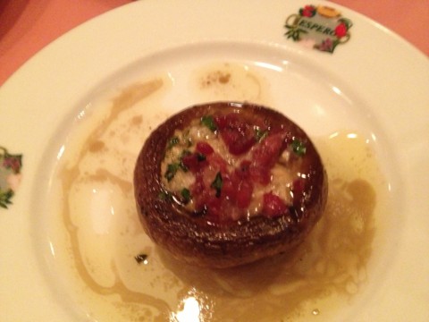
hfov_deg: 52.6
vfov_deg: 40.7
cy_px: 161
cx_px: 214
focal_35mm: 35
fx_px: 434
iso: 800
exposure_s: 1/15
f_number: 2.4
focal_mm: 4.28
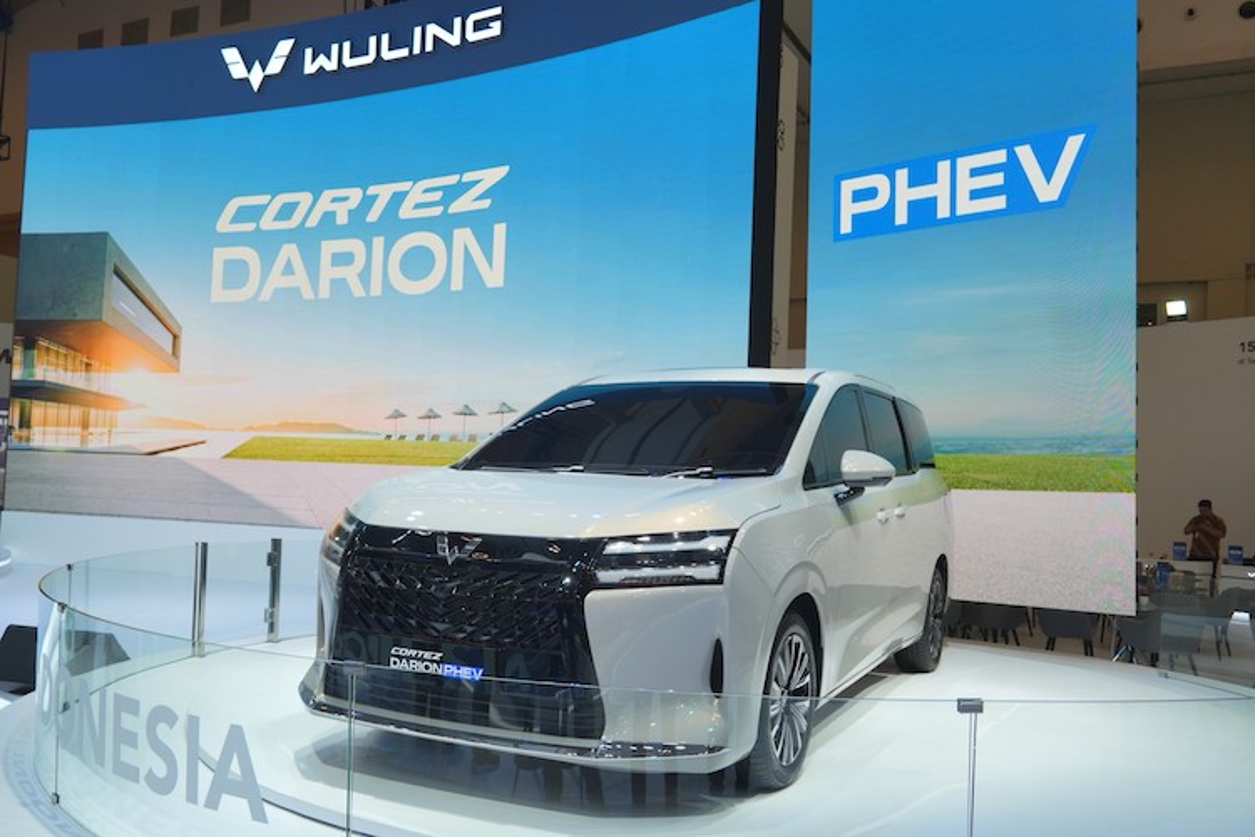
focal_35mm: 28
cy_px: 418
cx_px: 628
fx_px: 976
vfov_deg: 46.4
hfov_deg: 65.5
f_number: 6.3
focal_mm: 28
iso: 400
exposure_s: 1/250
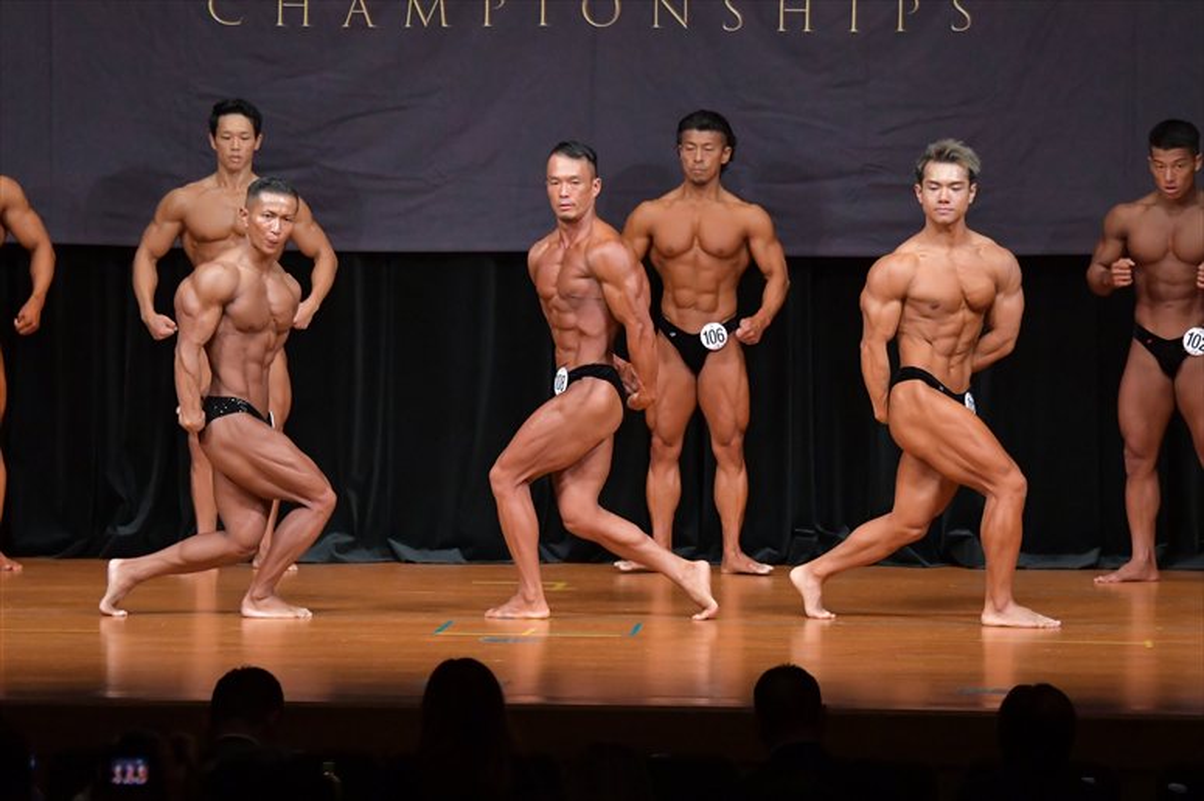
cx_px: 602
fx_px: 7254
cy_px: 400
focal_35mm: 217
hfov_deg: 9.5
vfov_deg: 6.3
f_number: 5.6
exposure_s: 1/400
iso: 5000
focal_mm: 145
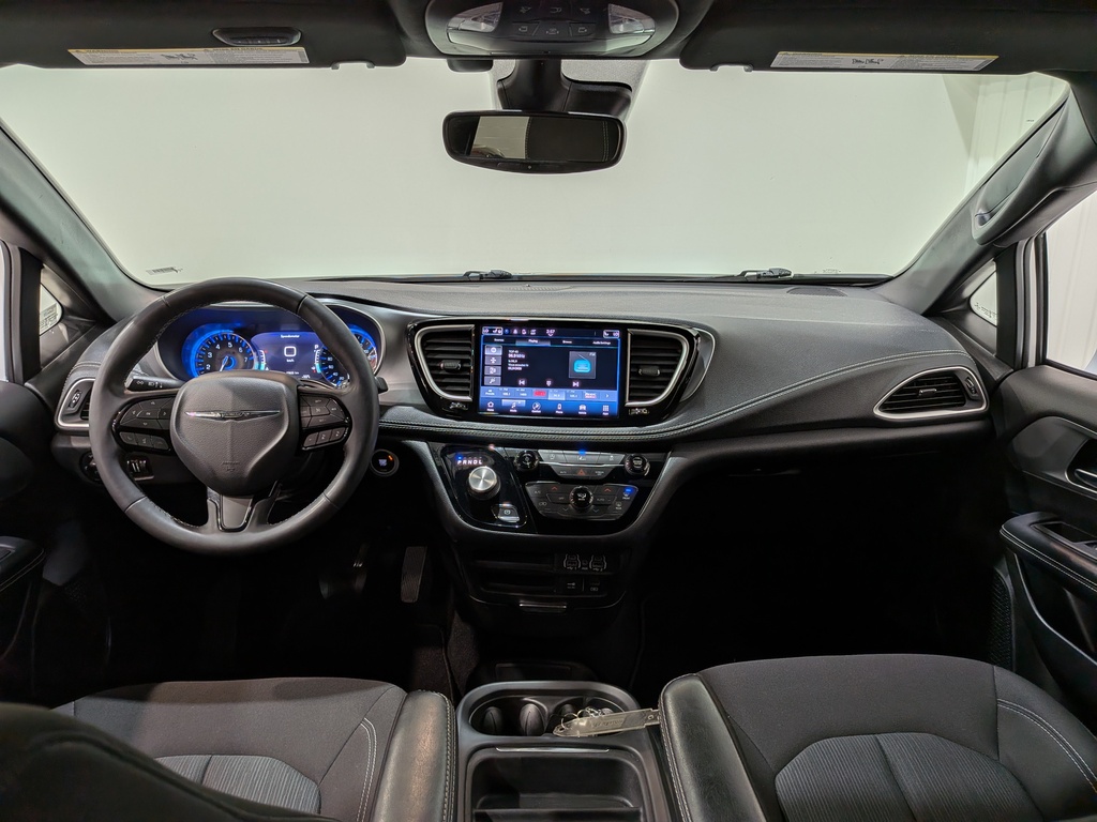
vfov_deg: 56.8
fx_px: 761
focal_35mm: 24
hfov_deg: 71.6
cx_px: 548
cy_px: 411
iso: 27
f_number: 1.7
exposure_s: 1/131
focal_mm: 4.53
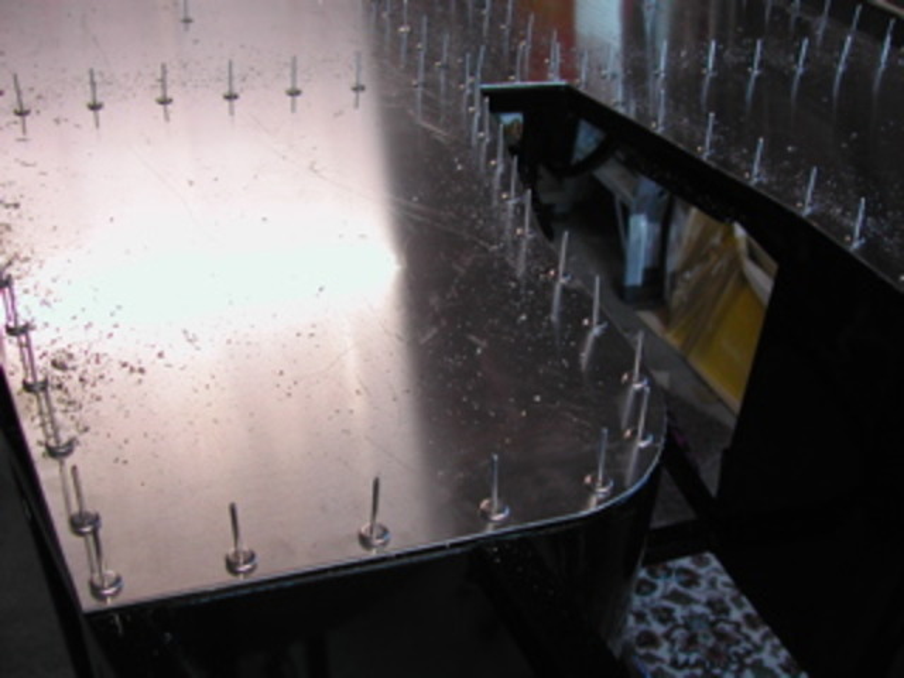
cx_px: 452
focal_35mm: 38
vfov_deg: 37.7
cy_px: 339
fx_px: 992
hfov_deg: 49.0
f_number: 2.8
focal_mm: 8
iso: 100
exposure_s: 1/38.7
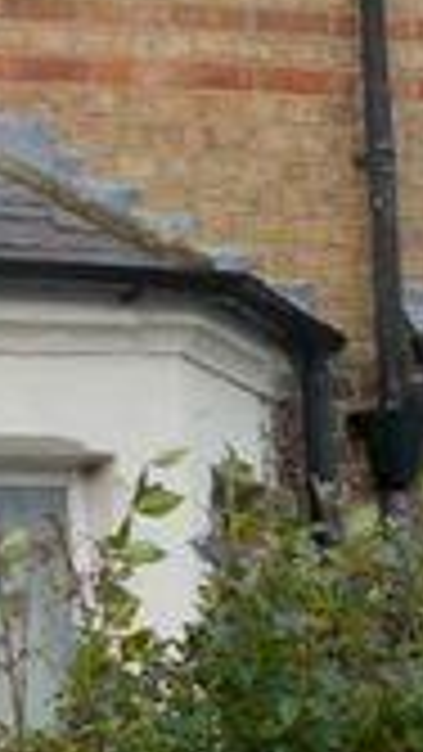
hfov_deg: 9.0
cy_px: 462
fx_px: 2551
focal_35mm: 128
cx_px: -400
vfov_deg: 16.7
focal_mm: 14
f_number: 5
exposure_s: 1/160
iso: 160
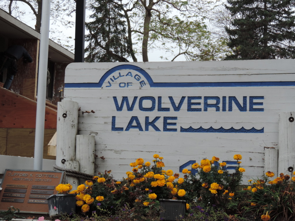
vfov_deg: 19.6
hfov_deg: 26.0
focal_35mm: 75
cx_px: 148
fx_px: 639
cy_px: 110
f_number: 3.9
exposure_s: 1/100
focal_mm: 13.3
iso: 90
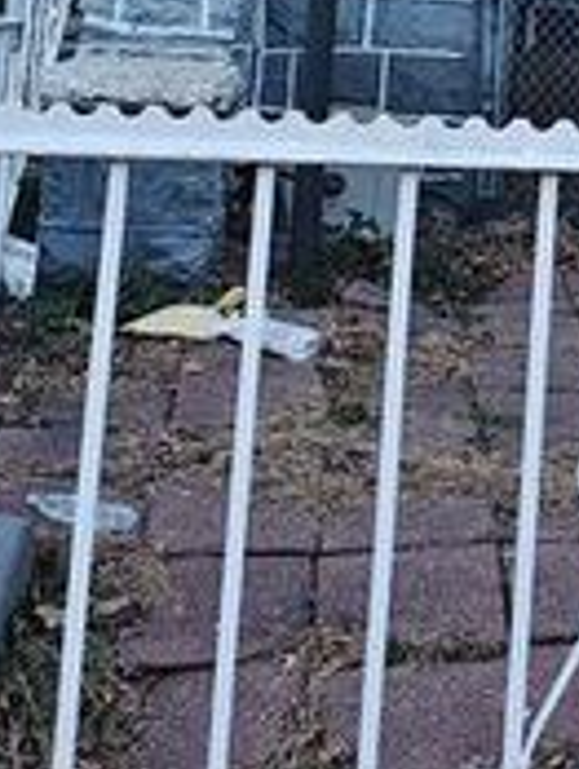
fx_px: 1958
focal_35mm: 88
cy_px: -219
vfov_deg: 20.4
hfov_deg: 16.4
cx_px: 619
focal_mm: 6.3
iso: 40
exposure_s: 1/60
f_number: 1.7
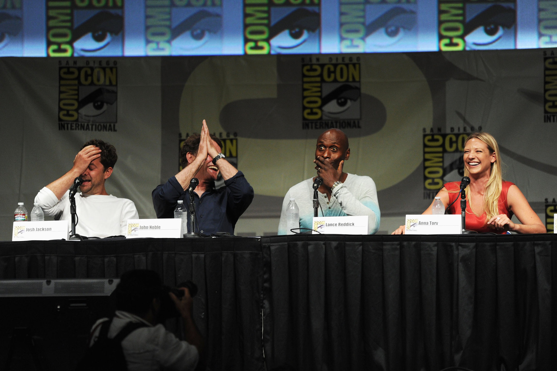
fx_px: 6187
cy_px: 186
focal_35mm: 400
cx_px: 278
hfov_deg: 5.2
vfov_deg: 3.4
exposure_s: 1/250
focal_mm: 400
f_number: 2.8
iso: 2000
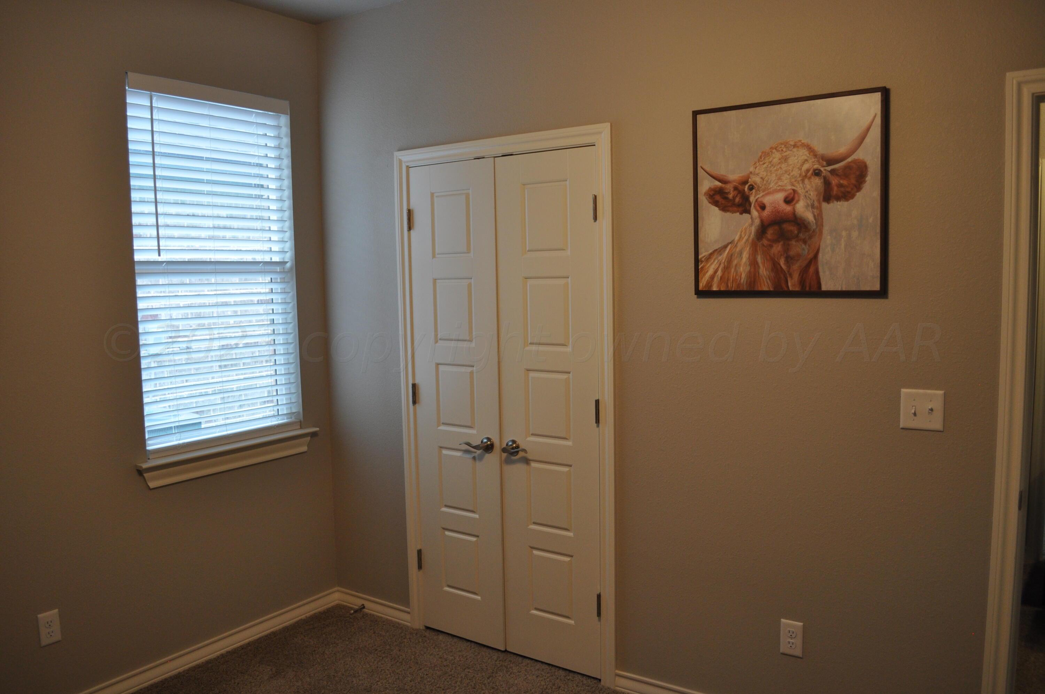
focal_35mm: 27
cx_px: 522
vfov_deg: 47.8
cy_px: 347
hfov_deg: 67.4
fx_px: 783
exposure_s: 1/60
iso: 450
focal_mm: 18
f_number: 4
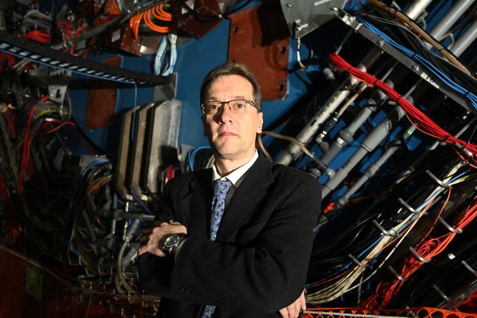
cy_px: 159
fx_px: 417
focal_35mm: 32
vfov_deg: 41.7
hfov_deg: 59.5
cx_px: 238
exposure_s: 1/100
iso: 4500
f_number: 4
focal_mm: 31.5
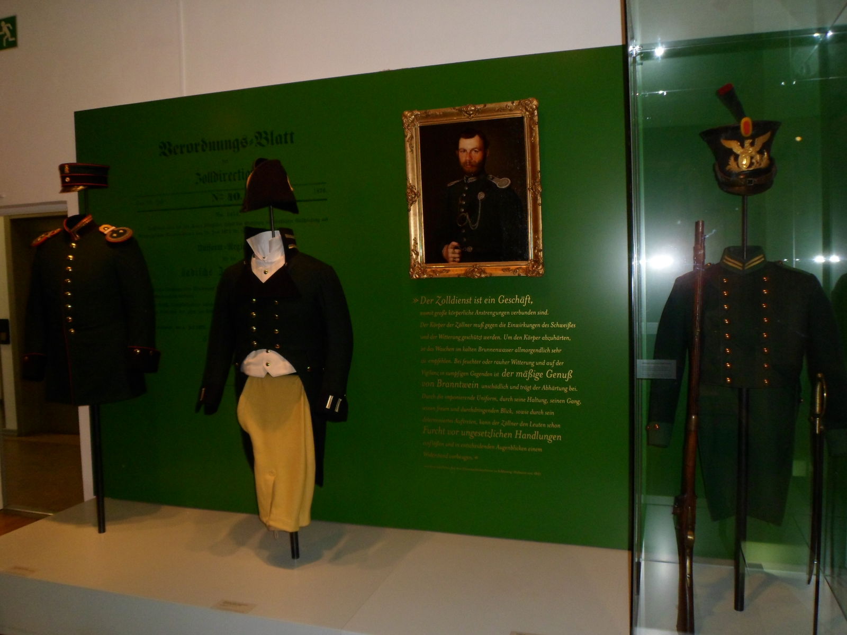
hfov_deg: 65.3
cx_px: 424
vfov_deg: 51.4
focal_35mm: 27
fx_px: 661
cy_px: 318
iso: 160
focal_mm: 4.9
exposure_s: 1/45
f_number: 3.3
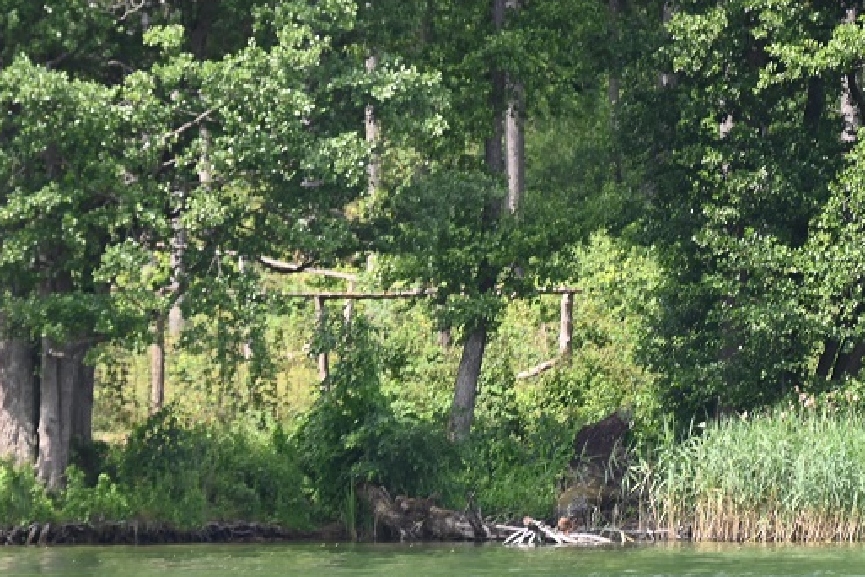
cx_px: 371
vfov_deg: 2.5
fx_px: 13358
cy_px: 186
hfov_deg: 3.7
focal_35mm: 556
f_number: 5.6
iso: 400
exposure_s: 1/640
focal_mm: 300
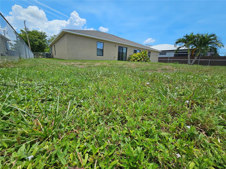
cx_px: 113
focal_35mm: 13
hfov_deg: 106.2
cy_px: 84
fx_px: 85
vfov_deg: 89.9
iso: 50
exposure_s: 1/3220
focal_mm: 2.2
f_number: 2.2
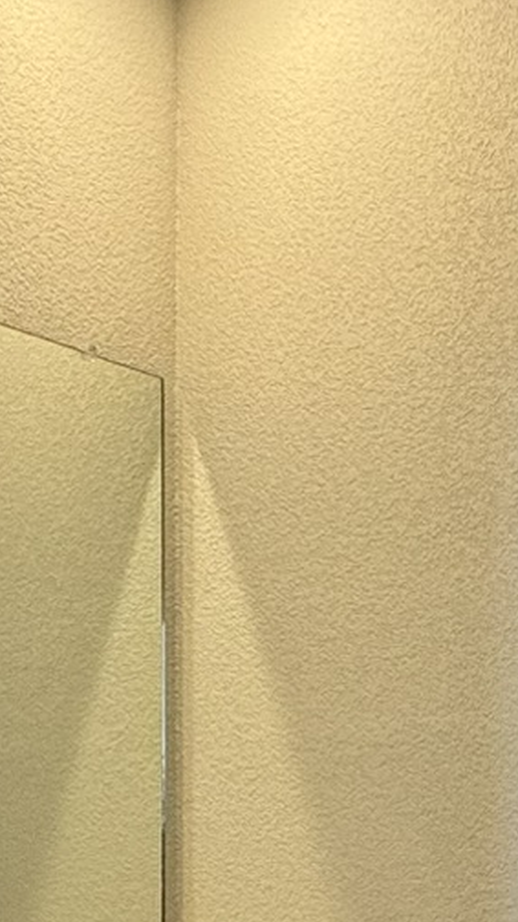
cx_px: 480
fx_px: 1516
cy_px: 858
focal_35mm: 62
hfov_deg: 19.0
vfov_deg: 31.9
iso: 125
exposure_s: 1/120
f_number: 2.2
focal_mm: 2.22
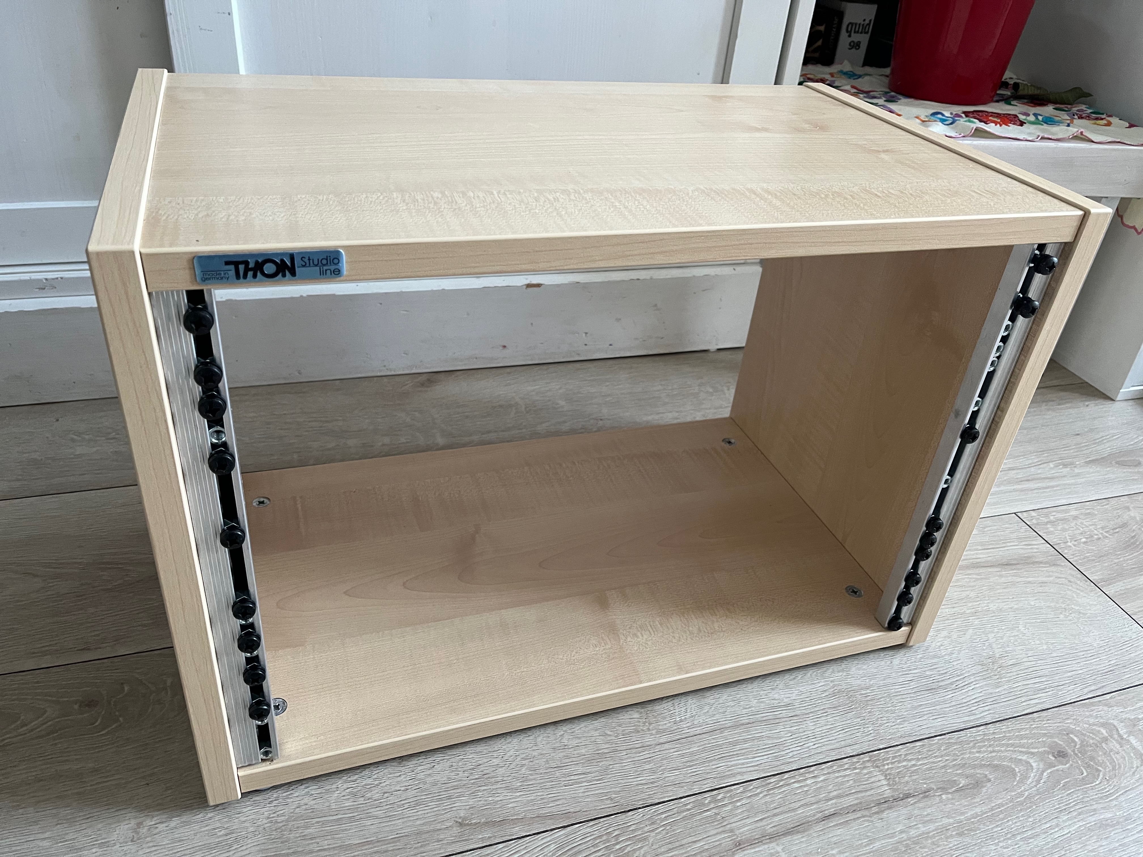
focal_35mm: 26
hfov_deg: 67.3
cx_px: 572
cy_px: 428
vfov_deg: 53.1
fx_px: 859
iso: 250
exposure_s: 1/60
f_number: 1.6
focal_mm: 5.1
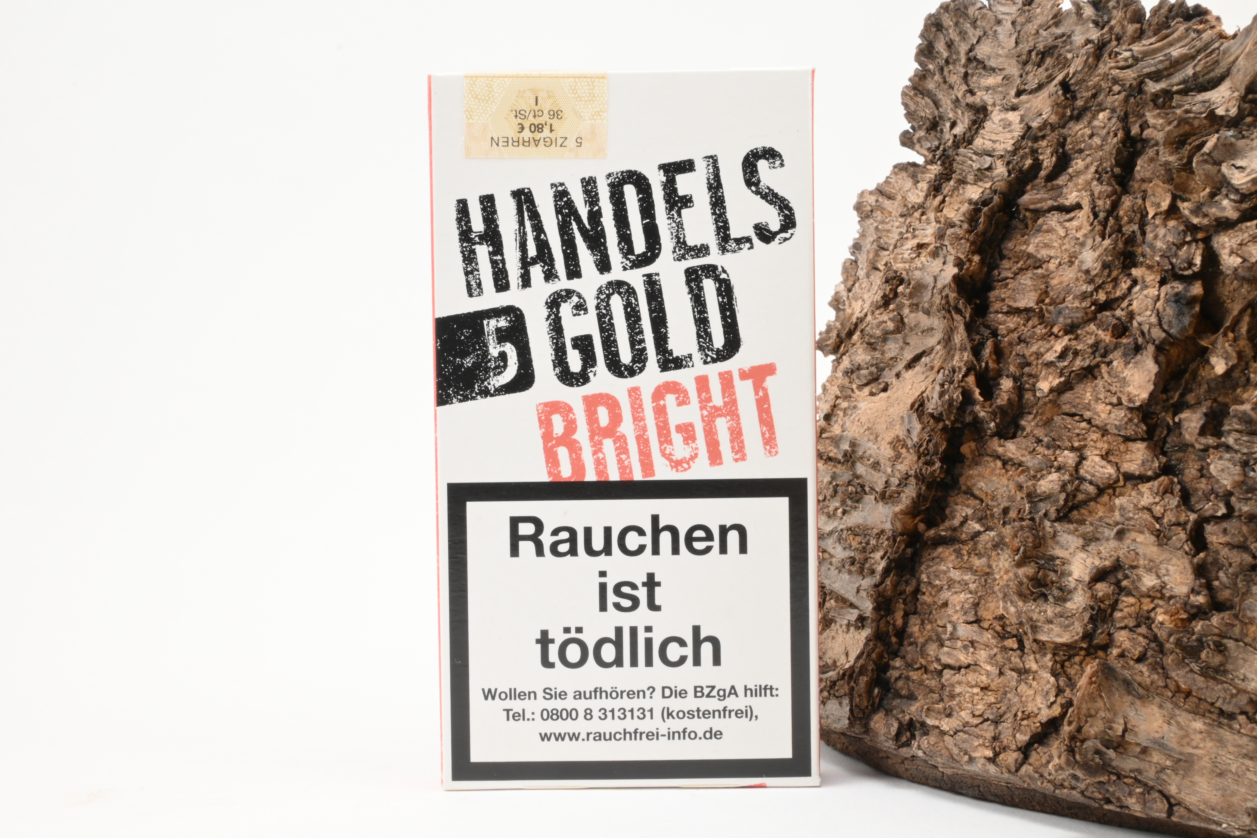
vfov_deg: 35.5
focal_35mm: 38
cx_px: 628
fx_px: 1309
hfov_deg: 51.3
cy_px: 419
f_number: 22
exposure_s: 1/15
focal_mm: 25
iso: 640
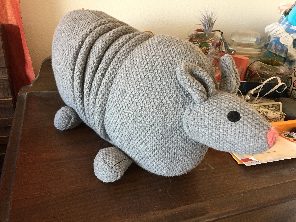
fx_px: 248
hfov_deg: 61.7
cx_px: 148
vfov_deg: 48.2
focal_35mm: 29
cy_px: 111
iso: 160
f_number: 2.2
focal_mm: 4.15
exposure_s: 1/30
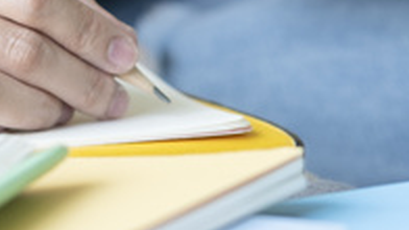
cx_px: 100
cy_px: -193
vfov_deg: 5.3
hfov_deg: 9.5
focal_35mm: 227
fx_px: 2460
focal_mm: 35
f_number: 2.5
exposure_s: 1/125
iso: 160
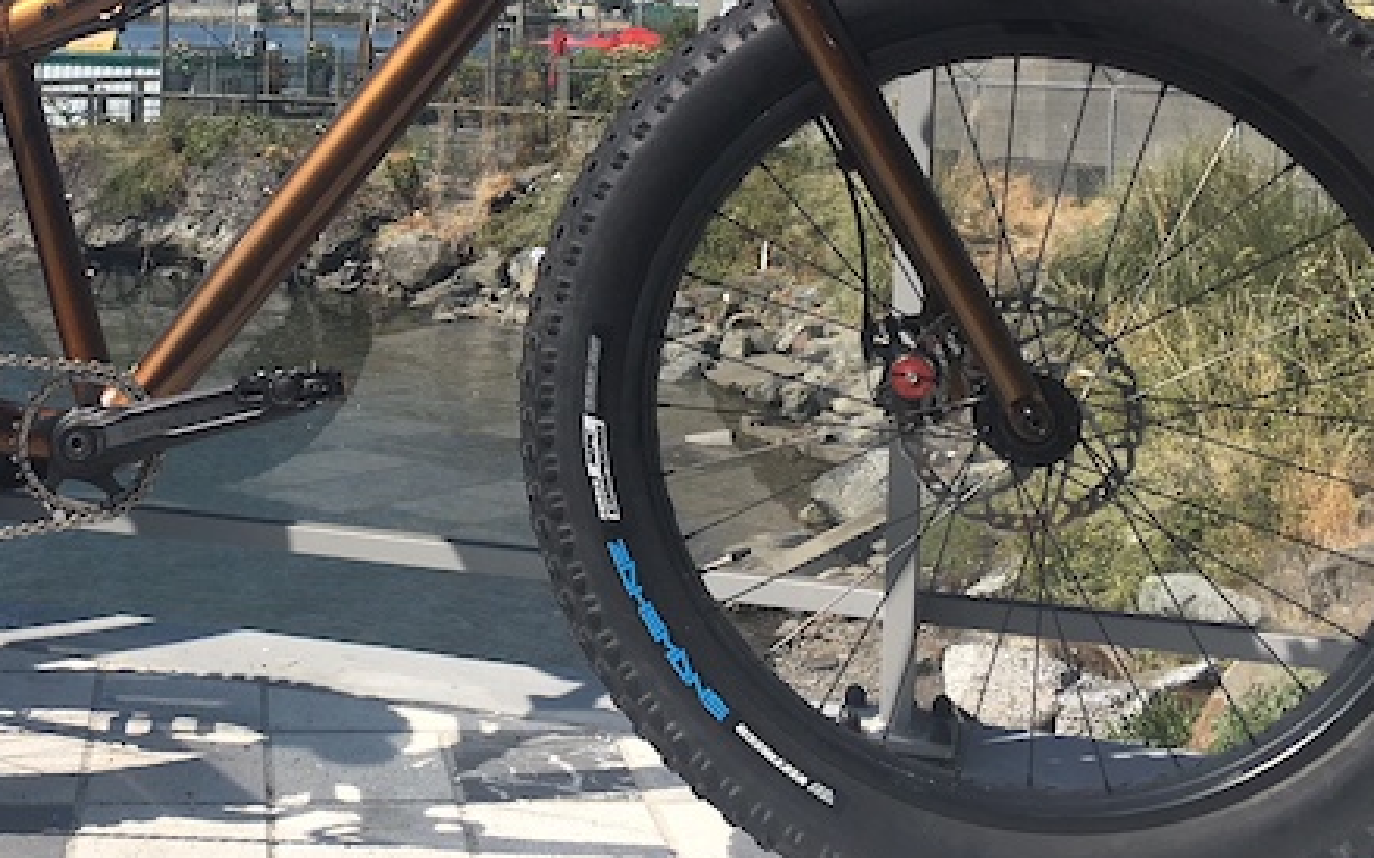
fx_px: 2096
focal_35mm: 56
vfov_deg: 22.7
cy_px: 135
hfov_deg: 35.2
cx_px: 291
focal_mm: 4.15
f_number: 2.2
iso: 25
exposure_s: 1/1637
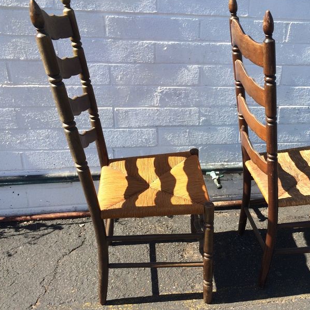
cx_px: 221
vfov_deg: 41.9
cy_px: 162
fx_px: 405
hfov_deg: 41.0
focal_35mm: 40
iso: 32
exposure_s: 1/1001
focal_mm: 4.12
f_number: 2.2
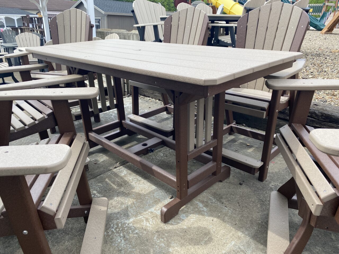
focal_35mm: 26
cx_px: 170
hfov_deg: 67.3
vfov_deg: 53.1
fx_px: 255
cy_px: 127
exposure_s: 1/1016
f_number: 1.8
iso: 32
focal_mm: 4.25
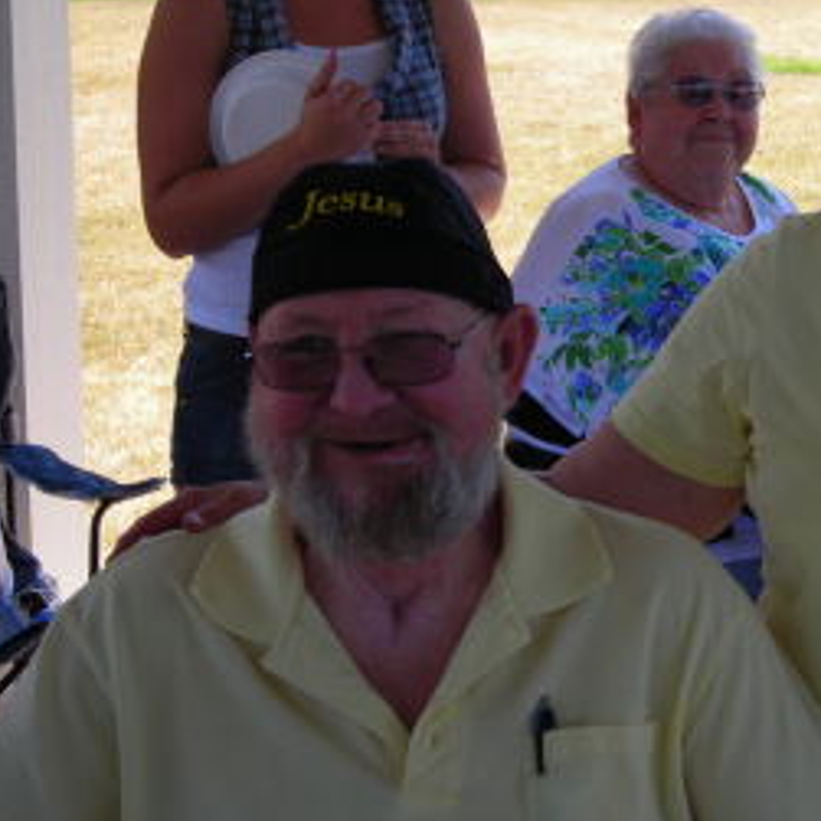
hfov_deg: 16.7
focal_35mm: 103
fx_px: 2764
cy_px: 335
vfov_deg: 16.9
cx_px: 674
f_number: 3.9
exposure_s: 1/136
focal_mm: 10.8
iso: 50
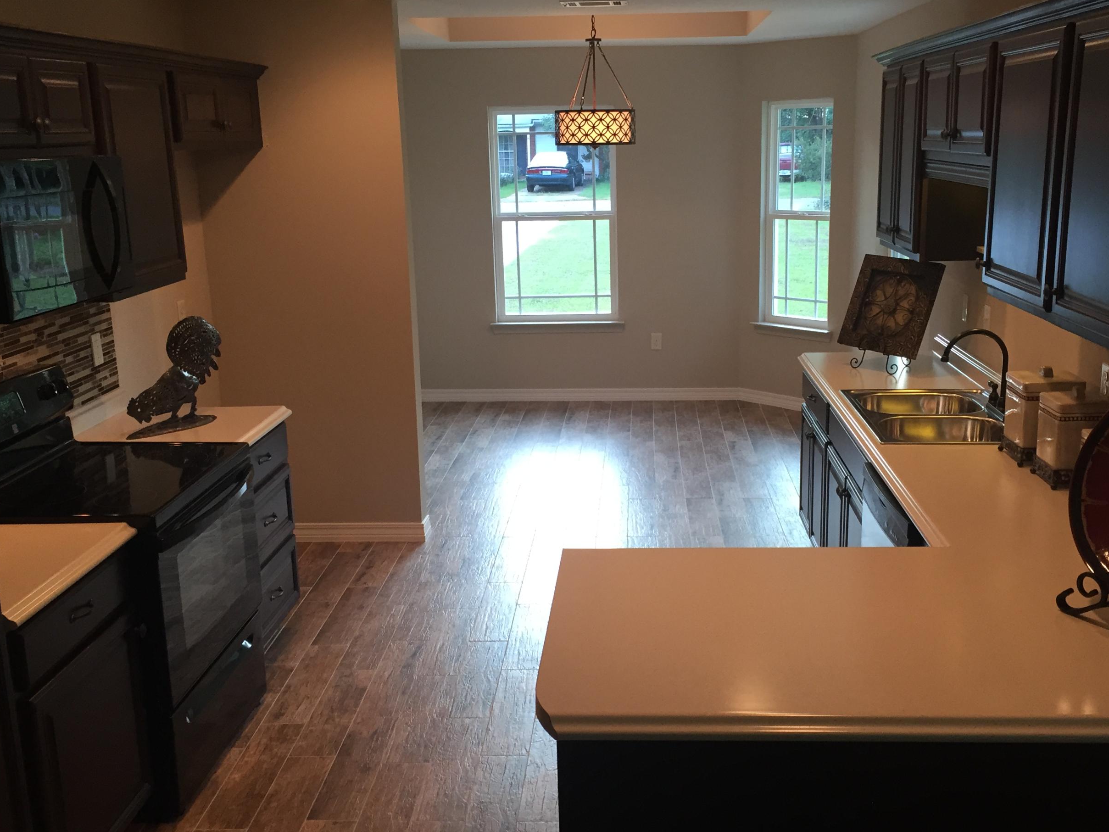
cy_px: 419
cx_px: 602
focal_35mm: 36
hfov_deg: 51.3
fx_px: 1153
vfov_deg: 39.7
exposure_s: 1/30
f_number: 2.2
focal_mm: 4.15
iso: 40
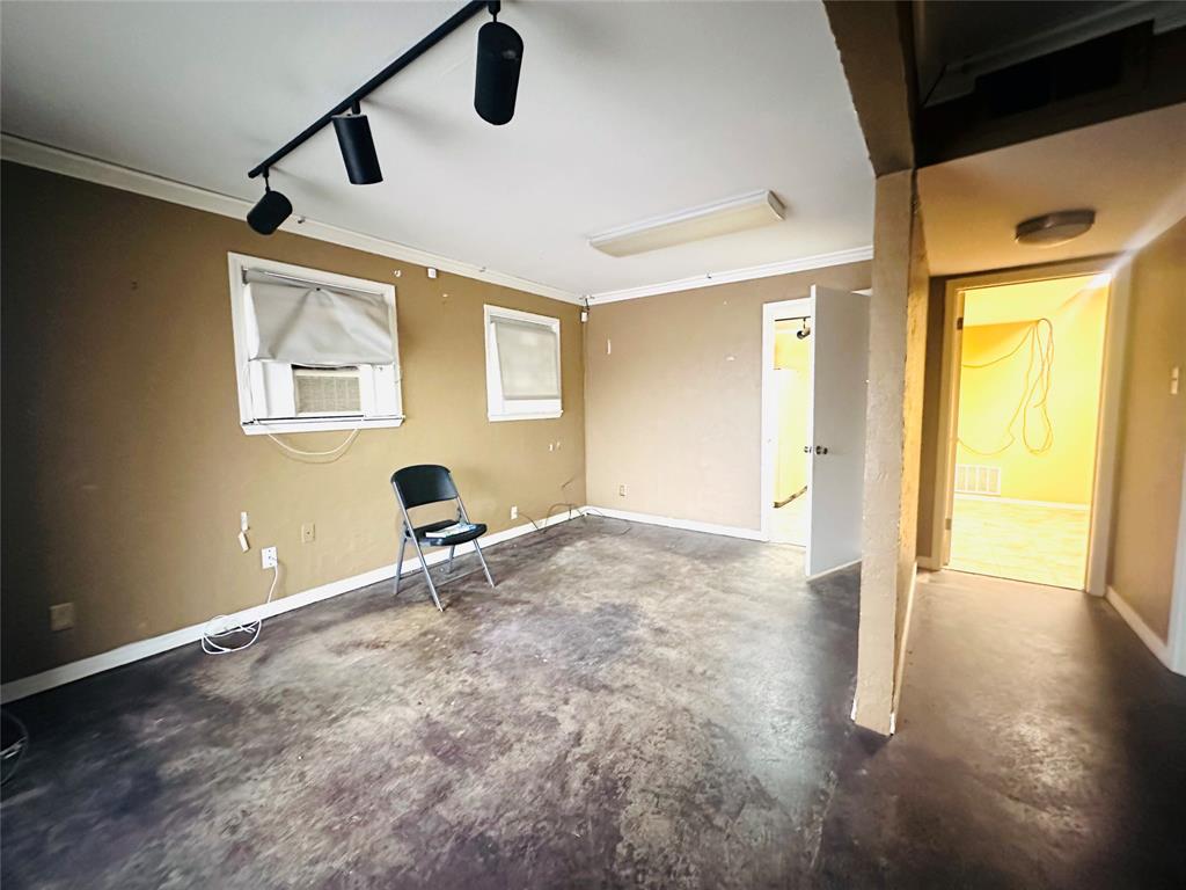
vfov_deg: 85.7
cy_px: 445
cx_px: 593
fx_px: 480
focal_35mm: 14
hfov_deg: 102.1
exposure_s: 1/40
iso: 1000
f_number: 2.2
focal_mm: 2.22
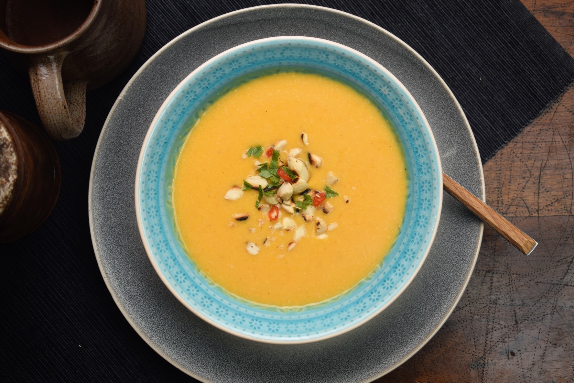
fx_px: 1164
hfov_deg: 27.7
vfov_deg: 18.7
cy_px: 193
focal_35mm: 73
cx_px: 285
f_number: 5.6
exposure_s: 1/40
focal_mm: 48
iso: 125
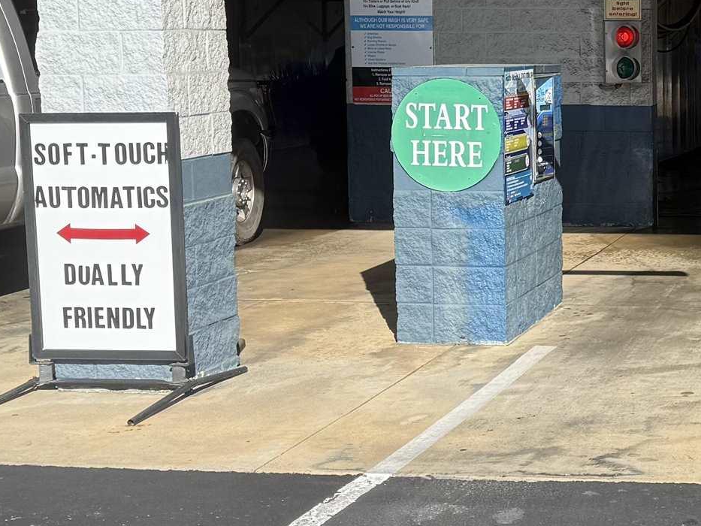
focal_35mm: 79
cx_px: 762
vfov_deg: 18.6
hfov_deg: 23.3
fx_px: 1600
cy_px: 172
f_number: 1.78
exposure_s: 1/4167
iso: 80
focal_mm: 6.76
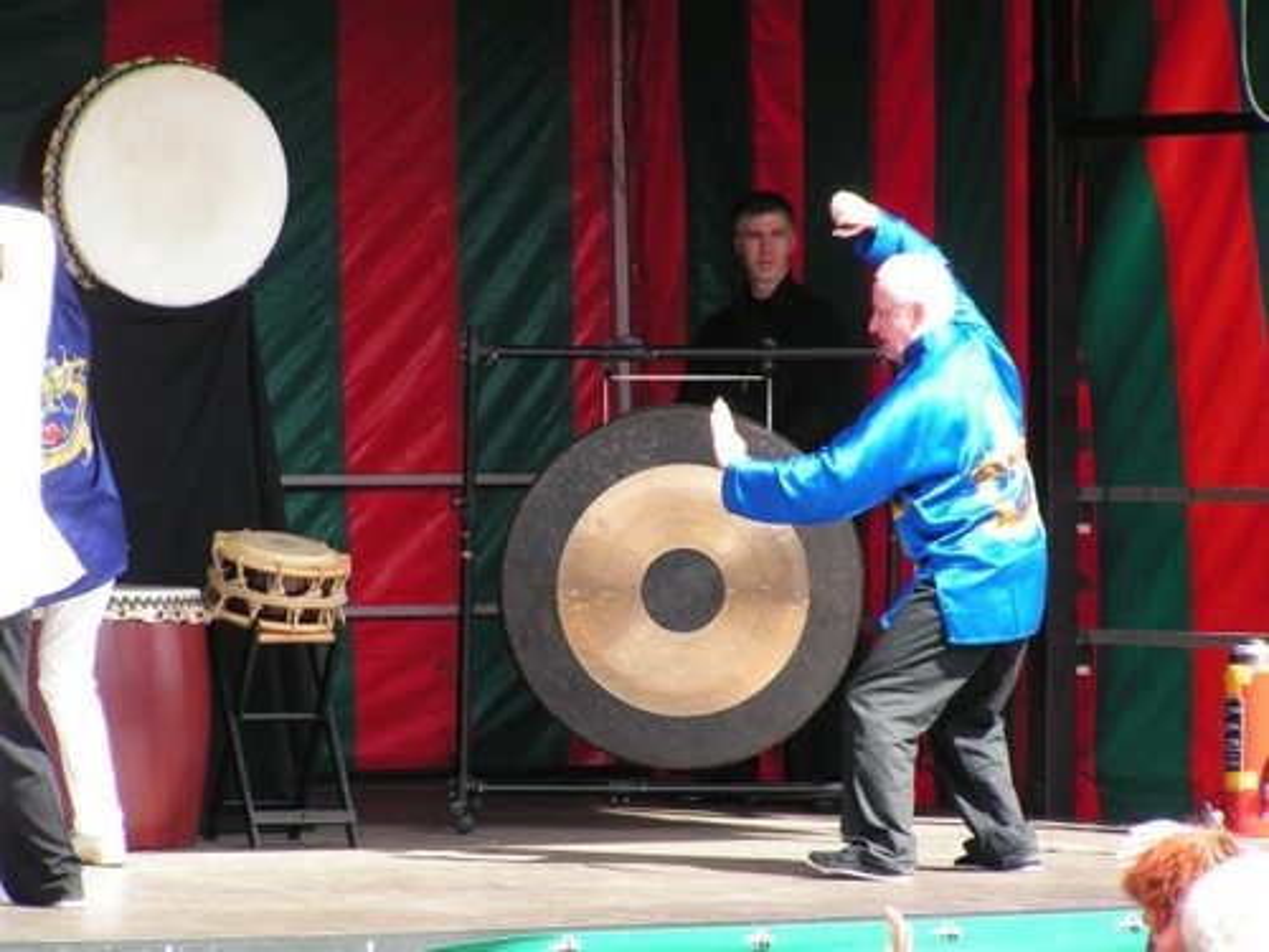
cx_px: 634
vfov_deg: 5.3
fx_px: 10228
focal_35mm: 279
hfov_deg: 7.1
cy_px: 476
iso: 125
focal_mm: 46.3
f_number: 3.2
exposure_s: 1/400
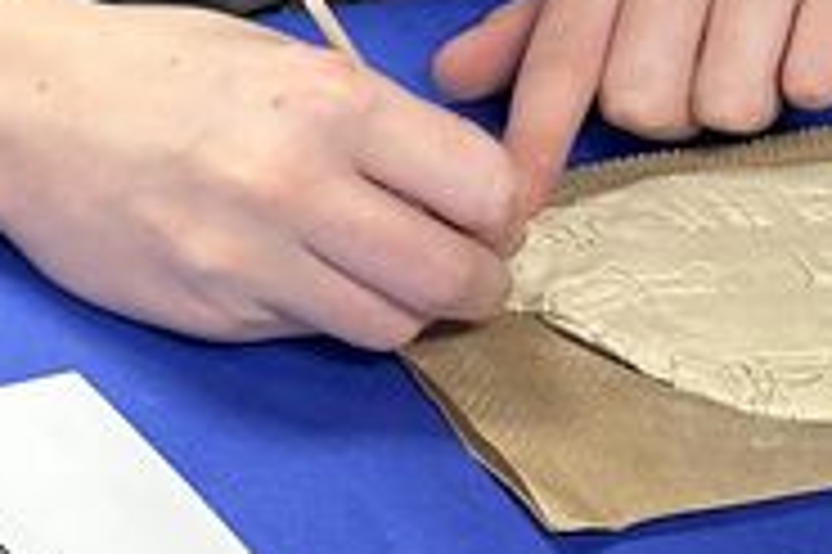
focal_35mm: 150
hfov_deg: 12.7
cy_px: 329
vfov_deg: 9.1
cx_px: -549
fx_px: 3464
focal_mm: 5.7
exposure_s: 1/60
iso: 80
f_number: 1.5
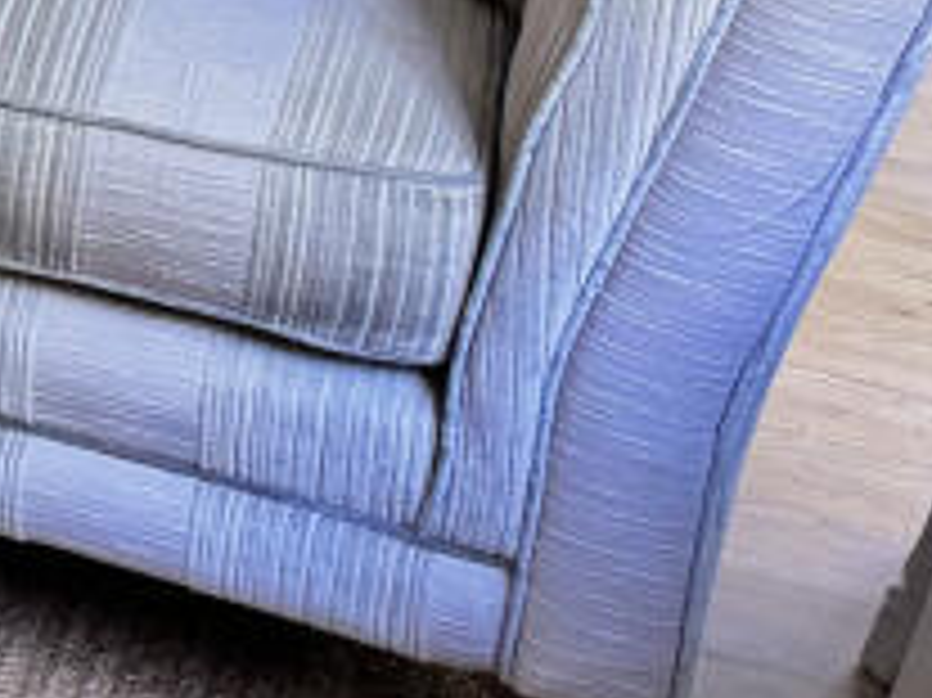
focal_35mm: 119
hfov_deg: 12.6
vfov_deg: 11.6
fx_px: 3202
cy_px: -513
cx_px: -1369
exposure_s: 1/60
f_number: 1.78
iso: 500
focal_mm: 6.76
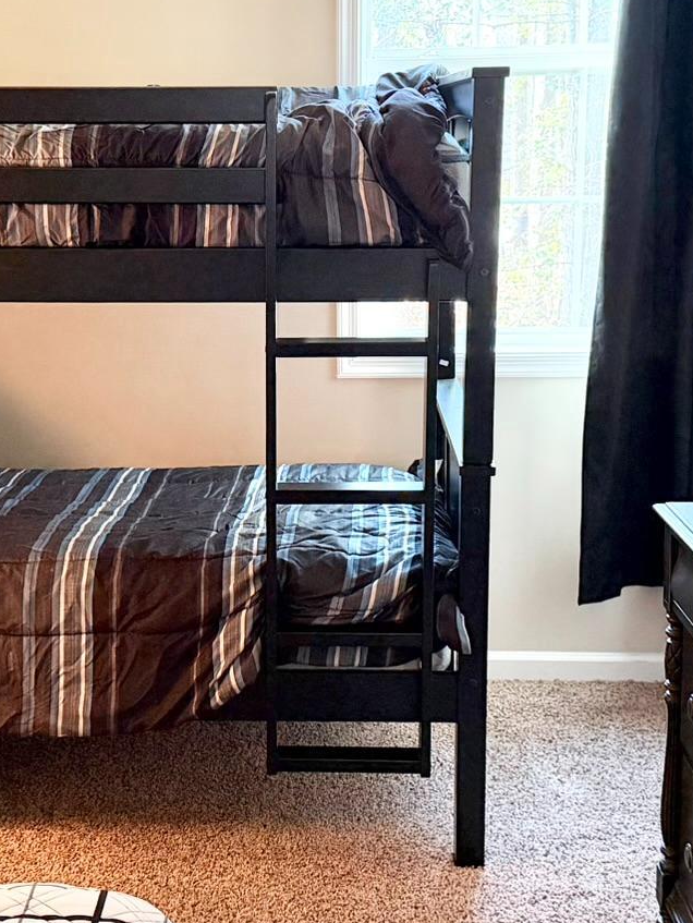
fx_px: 1547
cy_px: 422
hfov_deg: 25.1
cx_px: 239
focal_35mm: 58
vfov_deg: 33.2
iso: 640
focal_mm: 6.76
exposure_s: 1/60
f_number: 1.78
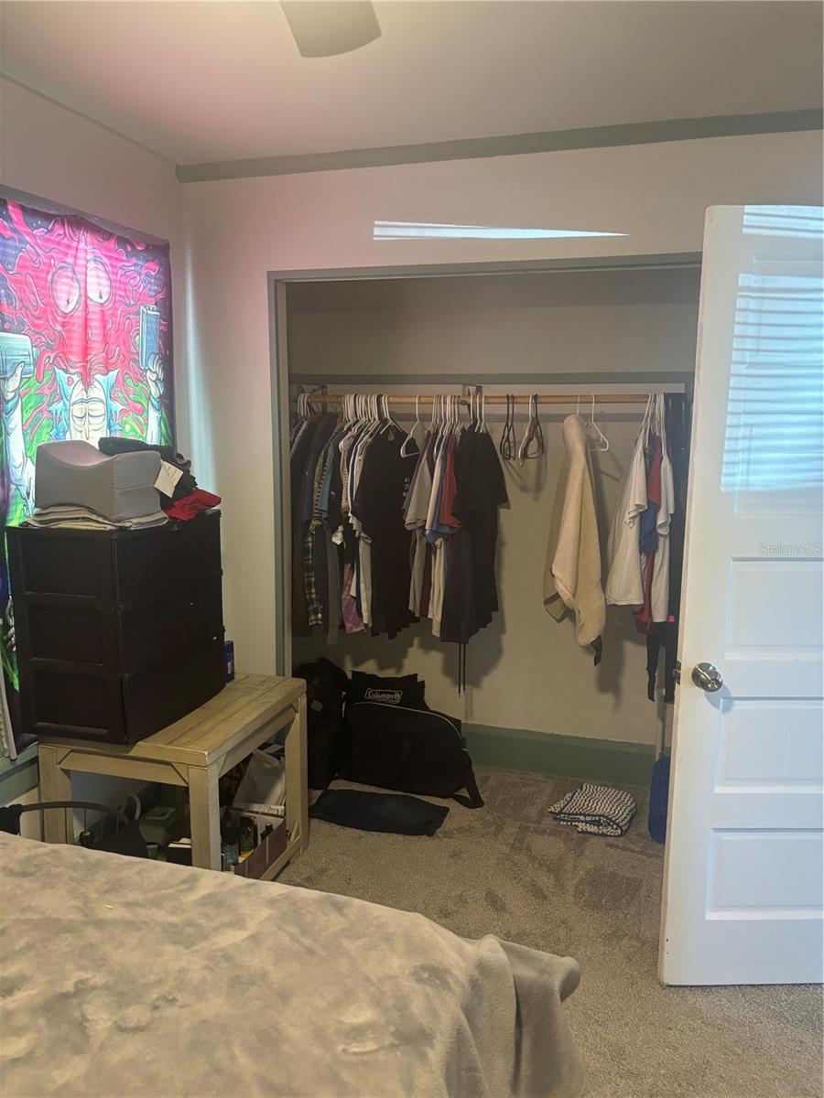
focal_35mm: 26
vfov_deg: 67.3
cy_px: 549
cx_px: 412
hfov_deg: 53.1
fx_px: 825
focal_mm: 5.96
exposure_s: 1/60
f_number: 1.6
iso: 500
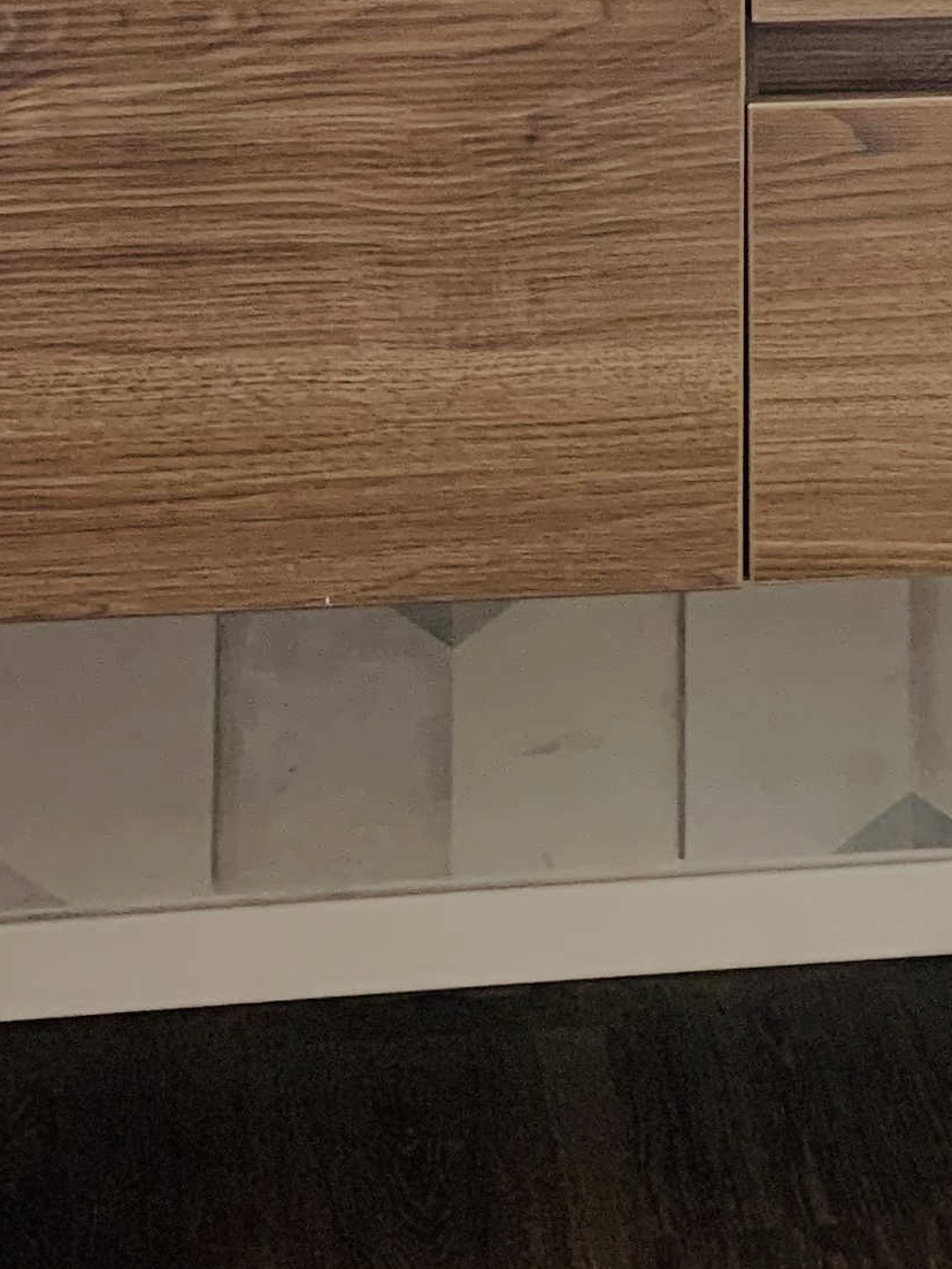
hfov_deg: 15.5
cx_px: 758
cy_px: -1000
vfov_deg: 17.1
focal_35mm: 95
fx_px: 3482
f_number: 1.8
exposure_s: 1/60
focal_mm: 4.25
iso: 400
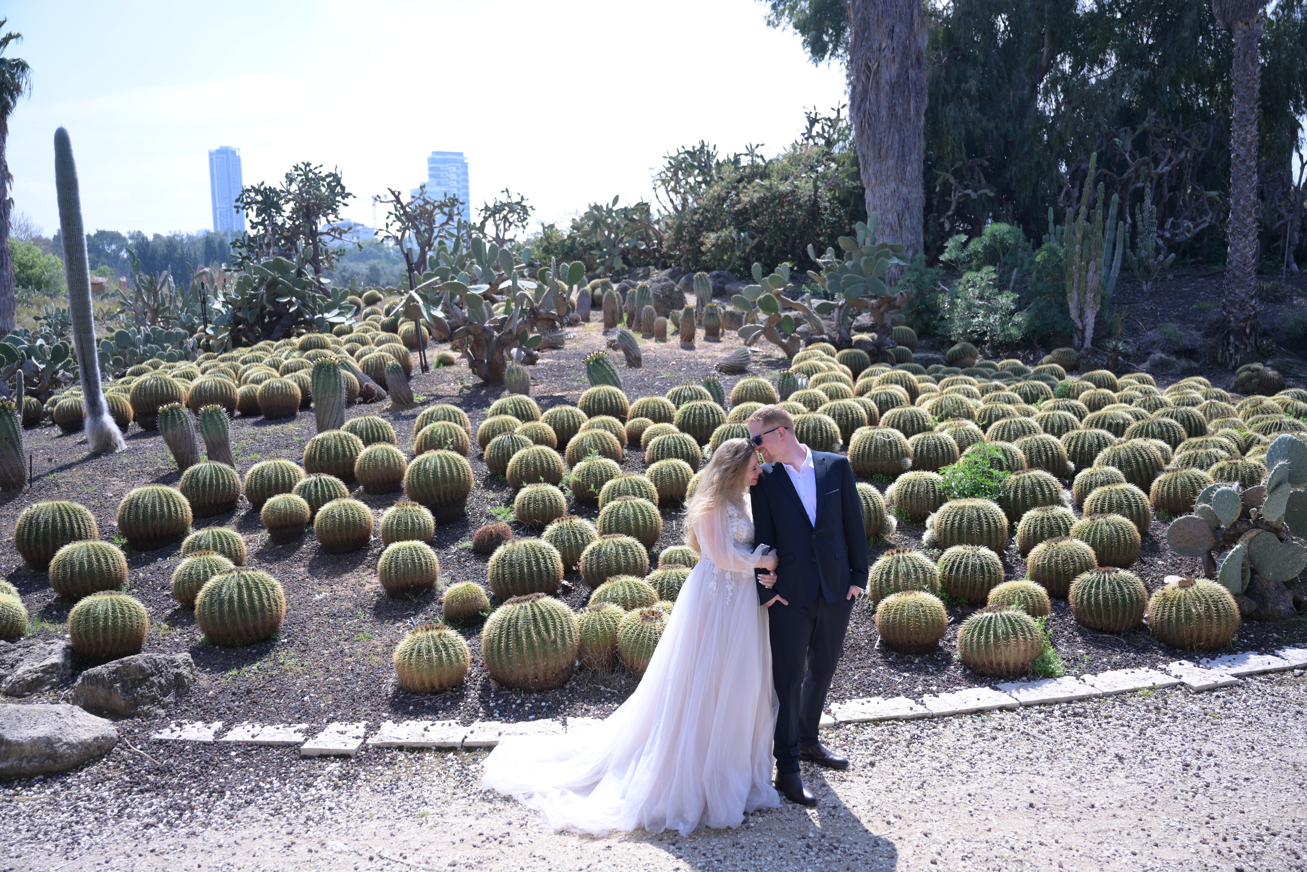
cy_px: 436
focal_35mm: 32
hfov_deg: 57.9
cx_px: 654
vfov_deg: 40.6
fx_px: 1180
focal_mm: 32.5
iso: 100
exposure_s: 1/800
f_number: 3.2
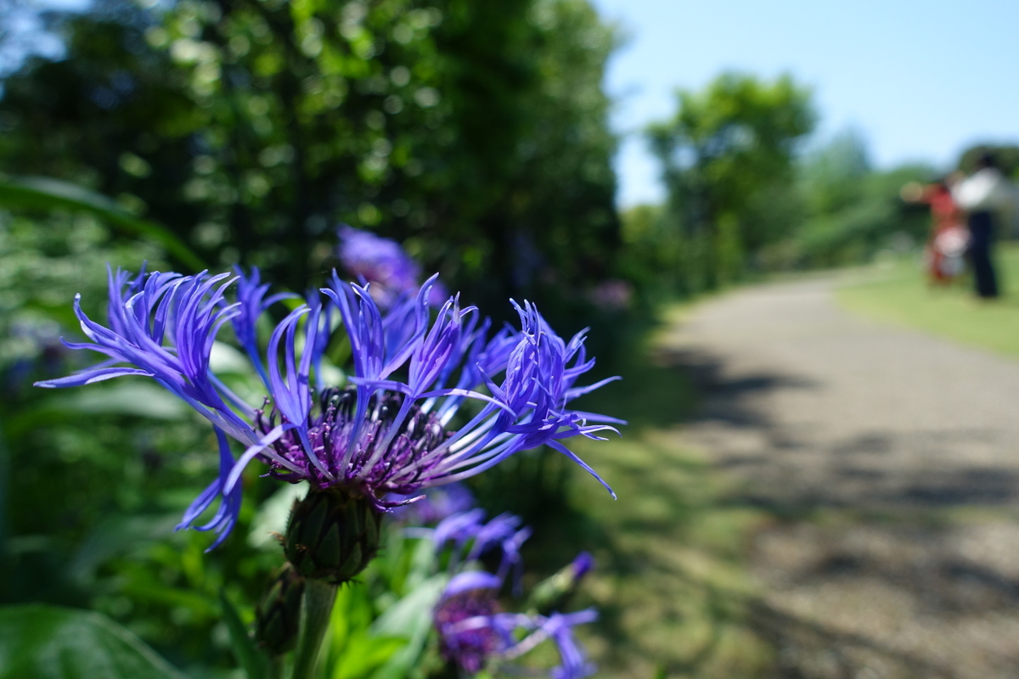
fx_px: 679
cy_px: 340
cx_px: 510
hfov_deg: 73.7
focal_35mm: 24
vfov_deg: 53.1
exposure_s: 1/160
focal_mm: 8.8
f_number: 3.5
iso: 200
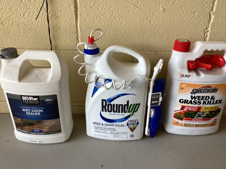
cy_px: 84
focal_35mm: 31
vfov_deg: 45.4
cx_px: 113
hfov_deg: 58.3
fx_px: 202
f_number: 2.4
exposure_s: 1/179
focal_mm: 3.3
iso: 25
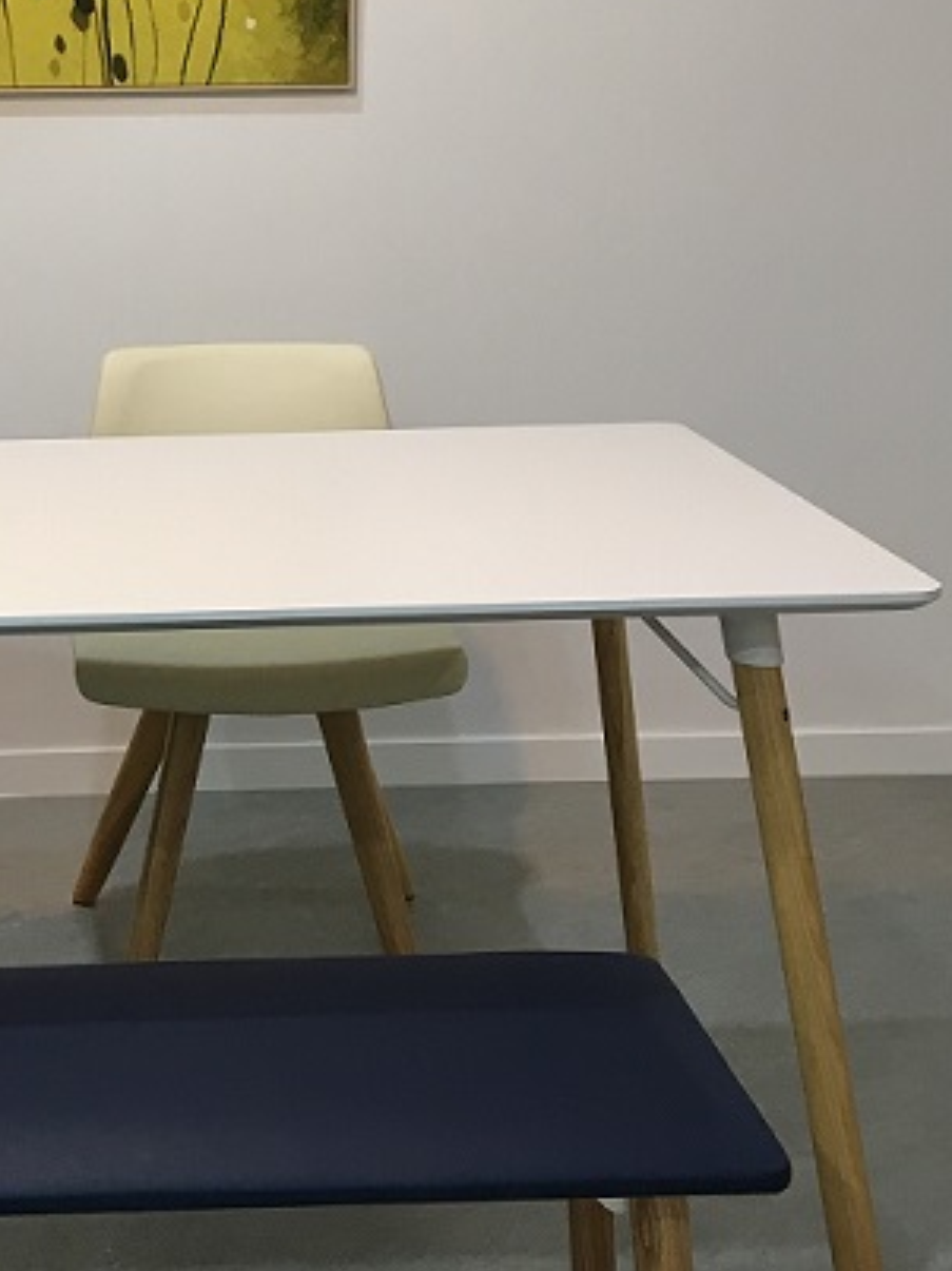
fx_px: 2386
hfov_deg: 22.0
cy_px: 269
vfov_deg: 29.2
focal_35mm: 65
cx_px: 77
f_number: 2.2
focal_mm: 4.15
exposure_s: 1/30
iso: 50
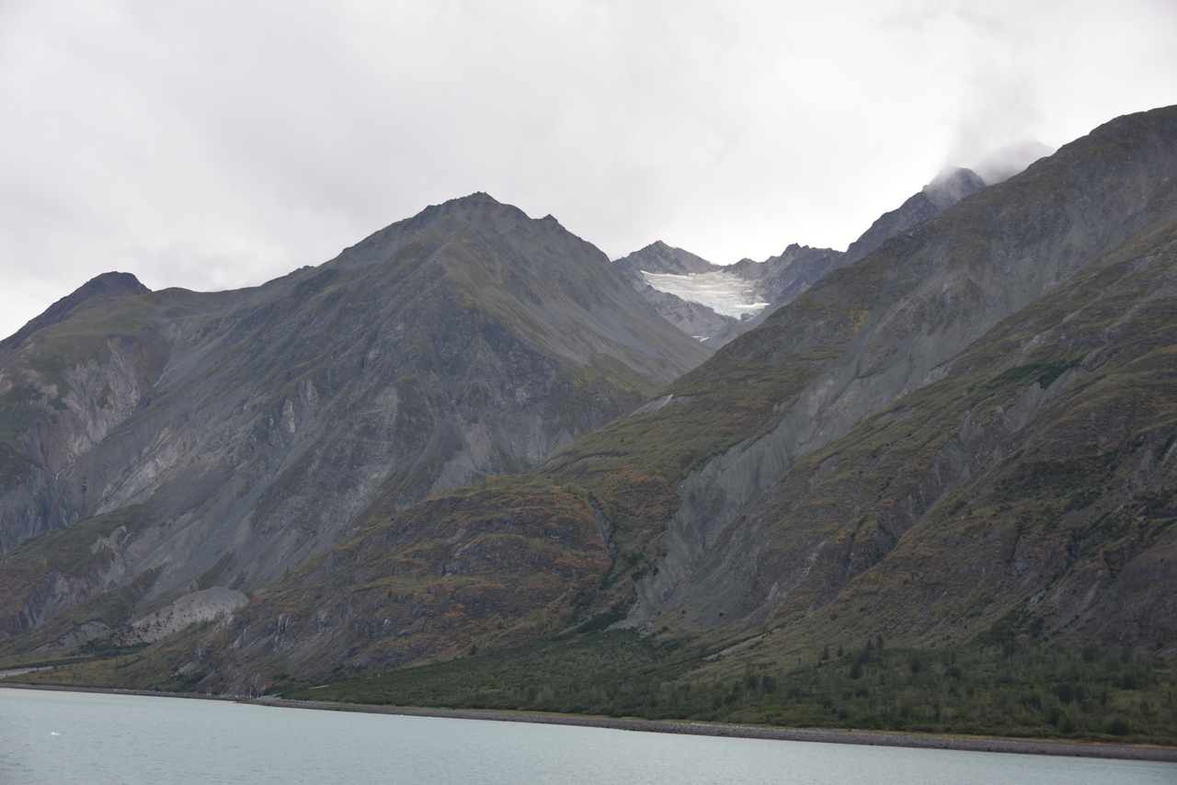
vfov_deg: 21.9
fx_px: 2027
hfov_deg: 32.4
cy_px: 392
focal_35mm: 62
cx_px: 588
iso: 100
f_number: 5.6
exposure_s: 1/125
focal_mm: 62
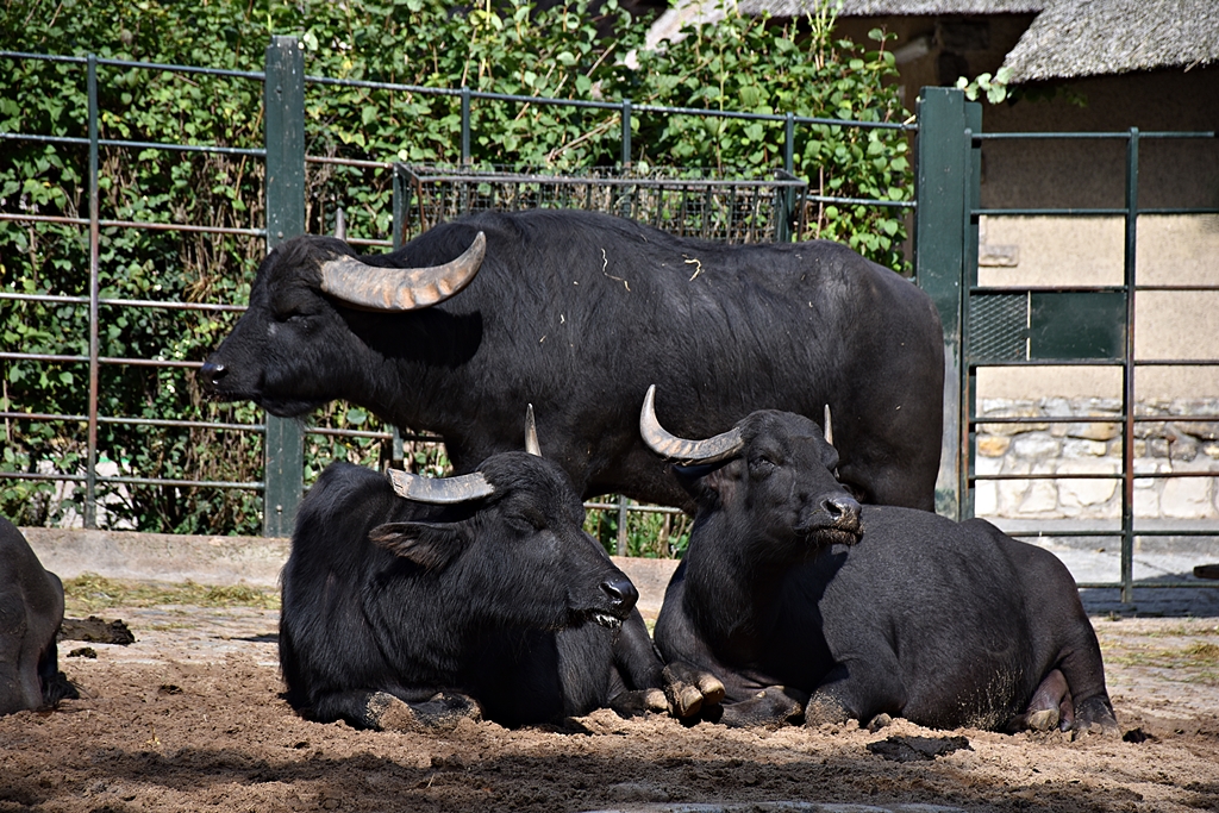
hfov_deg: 11.2
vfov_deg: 7.5
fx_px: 6197
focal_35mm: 183
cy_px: 406
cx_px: 610
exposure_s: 1/500
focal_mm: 122
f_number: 5.6
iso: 200
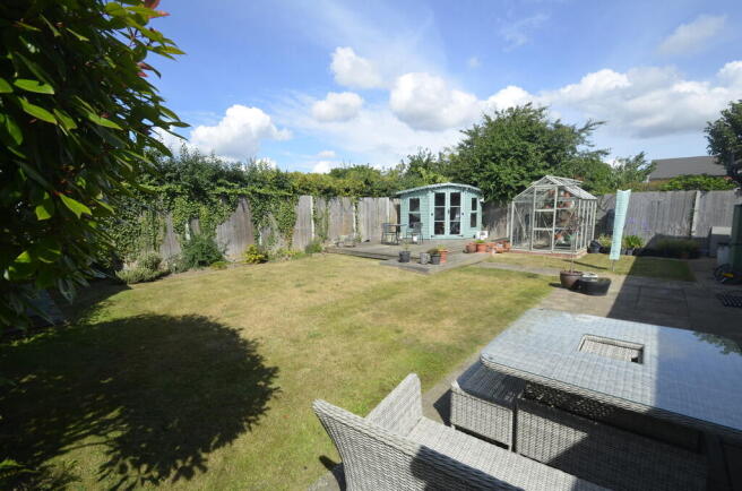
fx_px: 308
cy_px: 246
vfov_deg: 77.0
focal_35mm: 15
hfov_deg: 100.5
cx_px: 371
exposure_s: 1/250
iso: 100
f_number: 8
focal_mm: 10
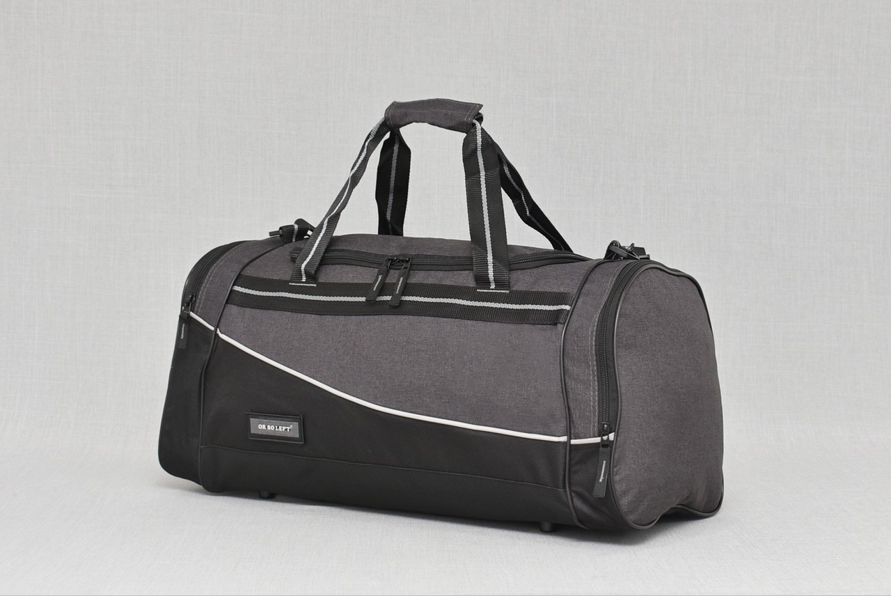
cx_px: 446
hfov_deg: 42.3
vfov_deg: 29.0
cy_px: 298
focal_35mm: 46
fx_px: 1152
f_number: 5.6
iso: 100
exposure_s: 1/60
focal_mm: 31
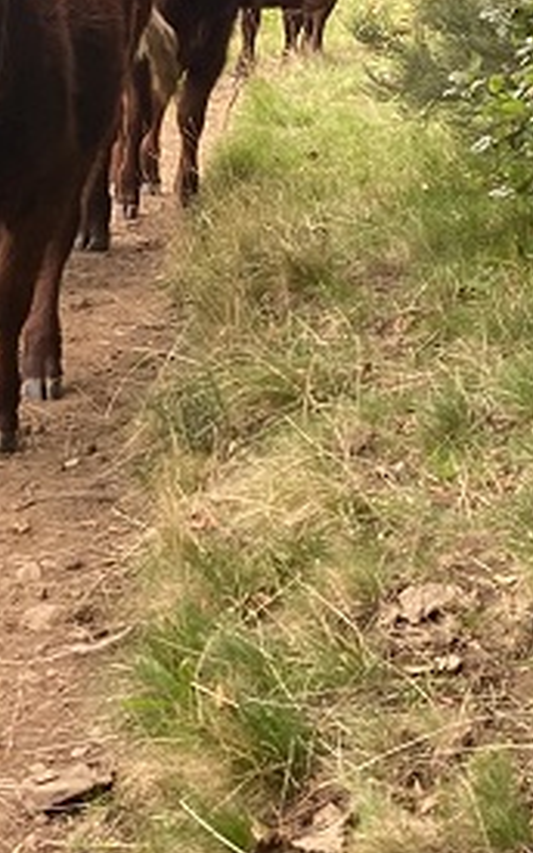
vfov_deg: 19.4
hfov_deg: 12.2
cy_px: 493
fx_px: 2486
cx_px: 121
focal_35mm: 107
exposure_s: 1/122
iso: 40
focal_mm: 4.25
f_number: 1.8
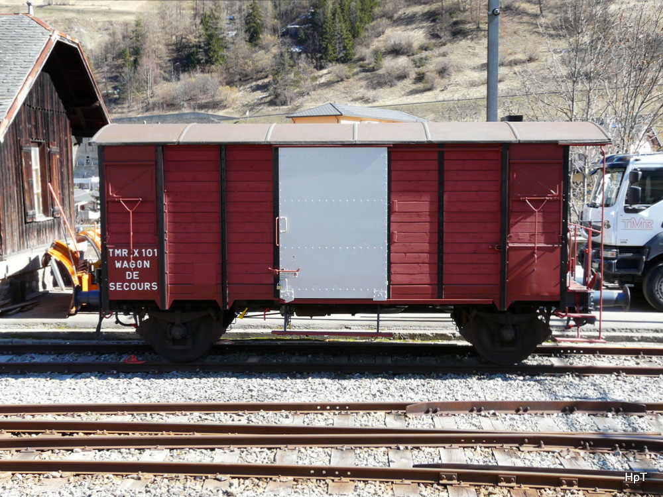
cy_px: 248
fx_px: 919
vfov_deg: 30.3
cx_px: 332
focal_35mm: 48
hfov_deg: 39.7
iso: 100
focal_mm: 7.9
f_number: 4
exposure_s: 1/250
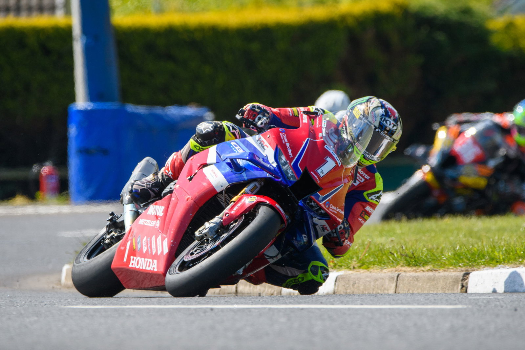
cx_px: 262
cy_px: 175
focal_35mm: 600
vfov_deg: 2.3
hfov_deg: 3.4
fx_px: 8748
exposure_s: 1/1600
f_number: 6
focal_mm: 400
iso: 320
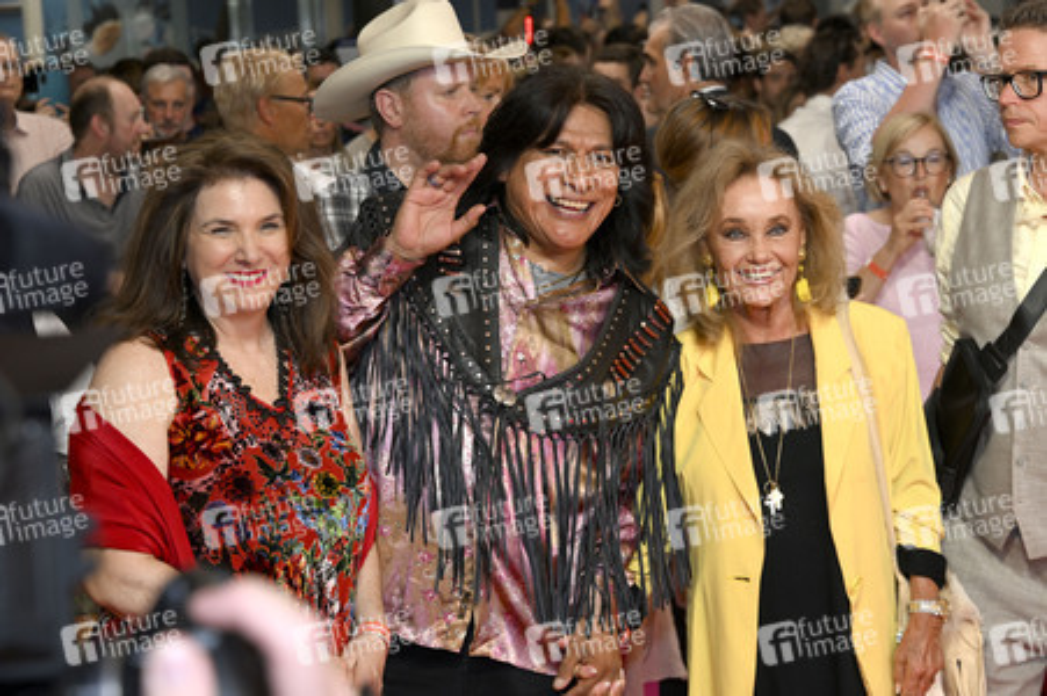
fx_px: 2180
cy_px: 348
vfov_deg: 18.2
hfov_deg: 27.0
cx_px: 524
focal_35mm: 75
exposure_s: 1/160
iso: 800
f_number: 5.6
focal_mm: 75
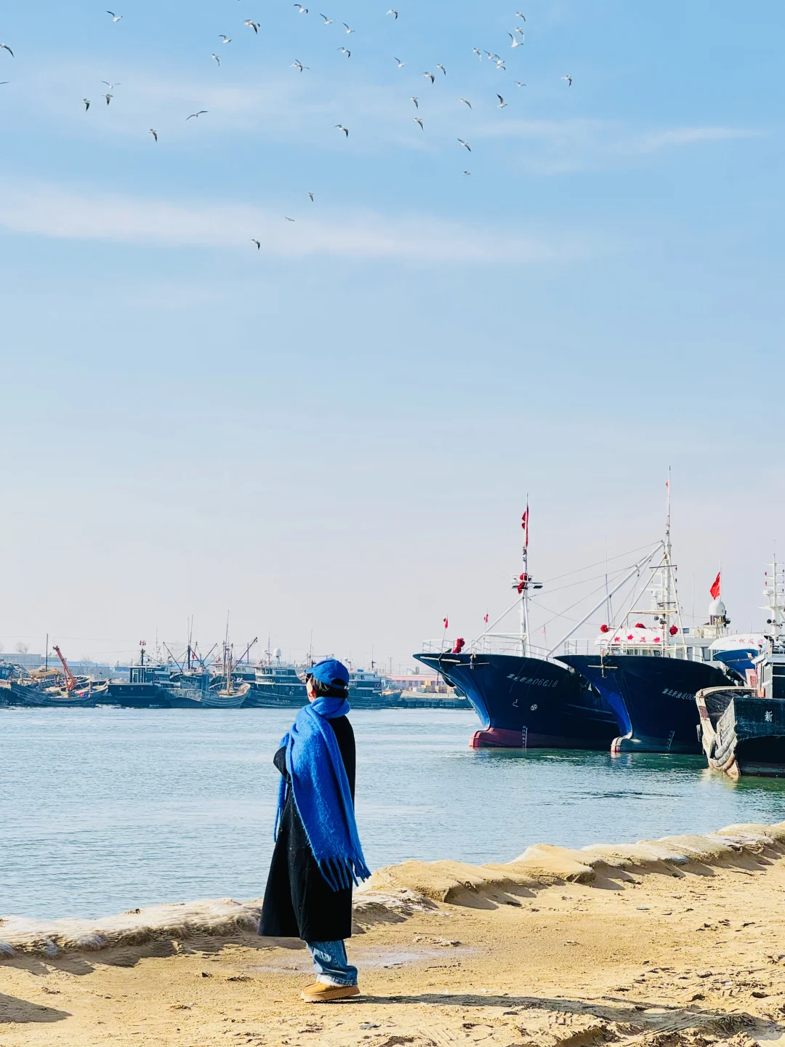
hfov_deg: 19.1
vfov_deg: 25.3
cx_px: 392
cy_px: 524
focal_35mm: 77
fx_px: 2328
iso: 25
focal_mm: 9
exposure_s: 1/523
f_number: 2.8
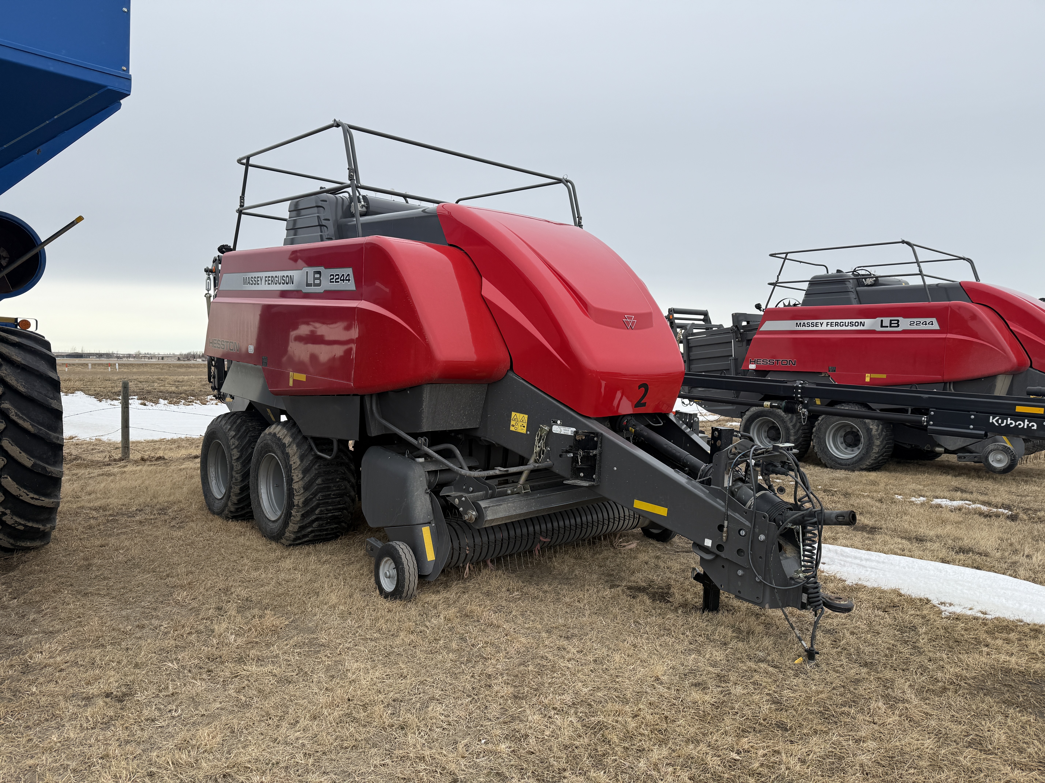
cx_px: 522
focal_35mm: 24
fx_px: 725
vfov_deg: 56.8
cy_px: 392
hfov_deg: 71.6
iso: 80
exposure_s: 1/2169
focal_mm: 6.76
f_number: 1.78
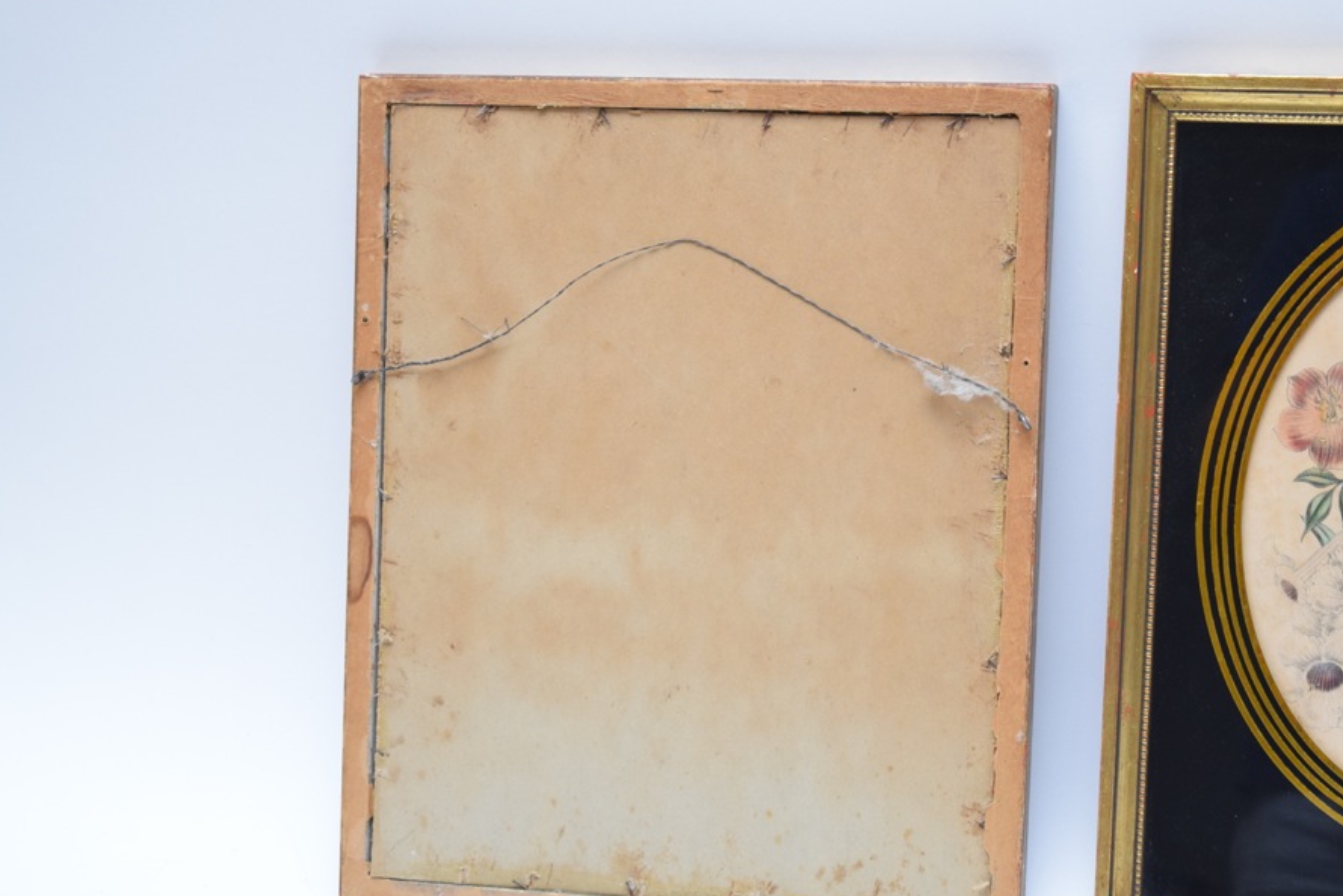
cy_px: 490
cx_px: 705
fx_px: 3022
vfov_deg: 16.9
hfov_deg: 25.1
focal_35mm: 81
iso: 800
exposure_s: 1/80
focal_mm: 48
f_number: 5.3
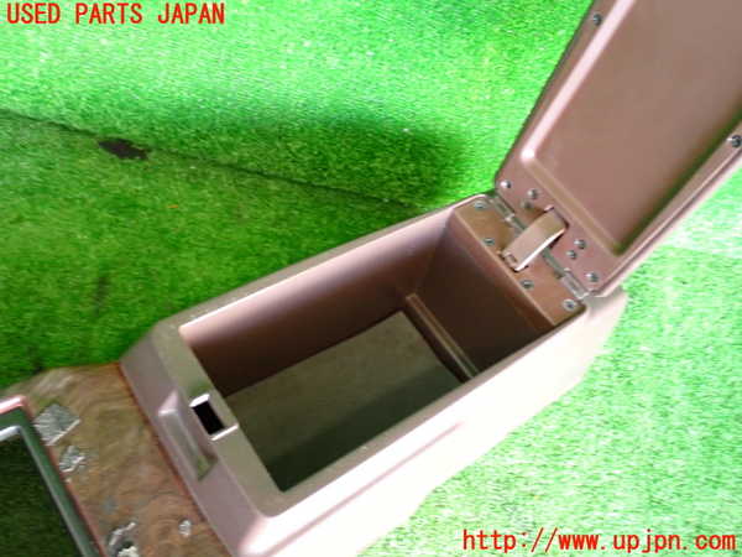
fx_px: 772
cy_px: 278
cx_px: 371
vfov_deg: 39.7
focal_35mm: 36
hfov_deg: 51.4
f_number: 2.5
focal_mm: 6.37
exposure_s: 1/40
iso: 500
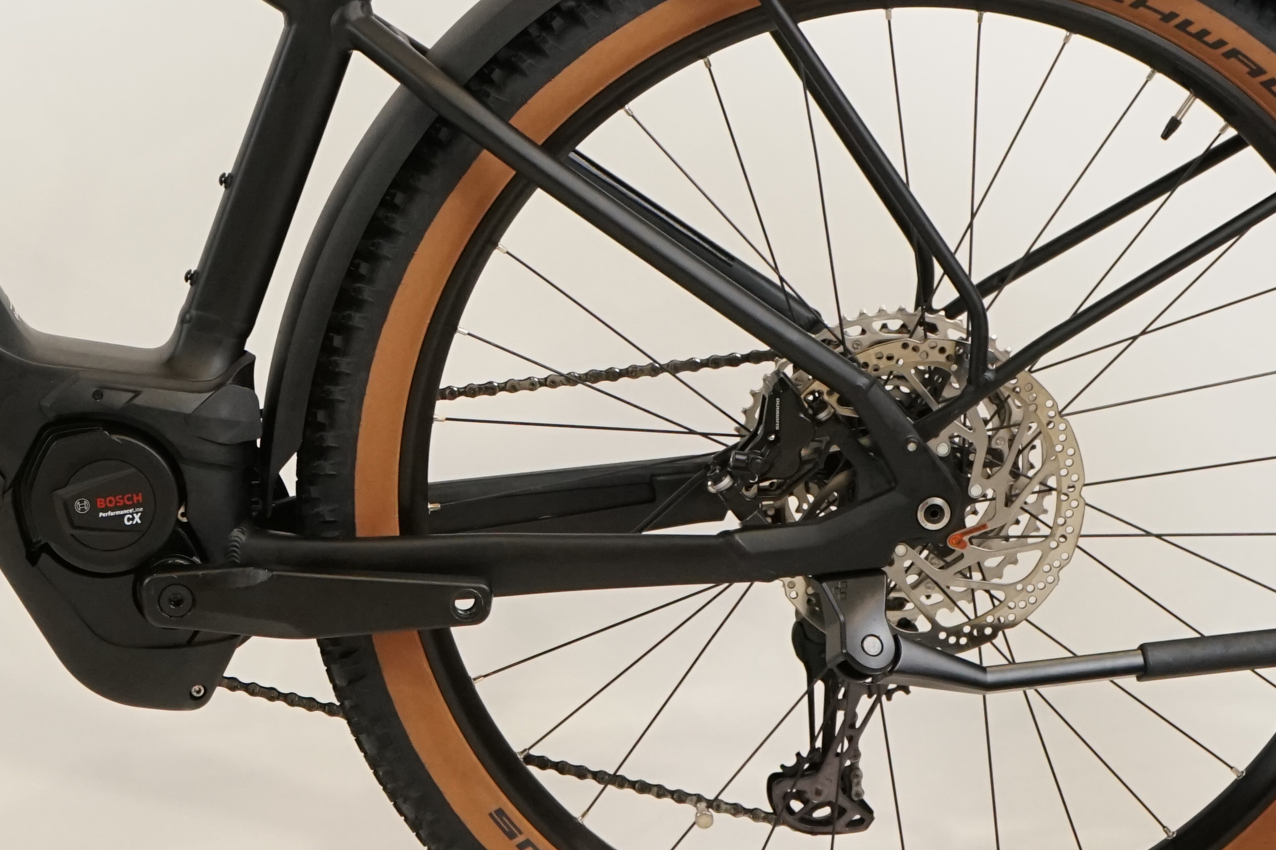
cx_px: -90
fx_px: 5138
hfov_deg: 13.9
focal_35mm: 145
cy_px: 20
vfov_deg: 9.4
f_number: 6.3
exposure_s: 1/200
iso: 2000
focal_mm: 57
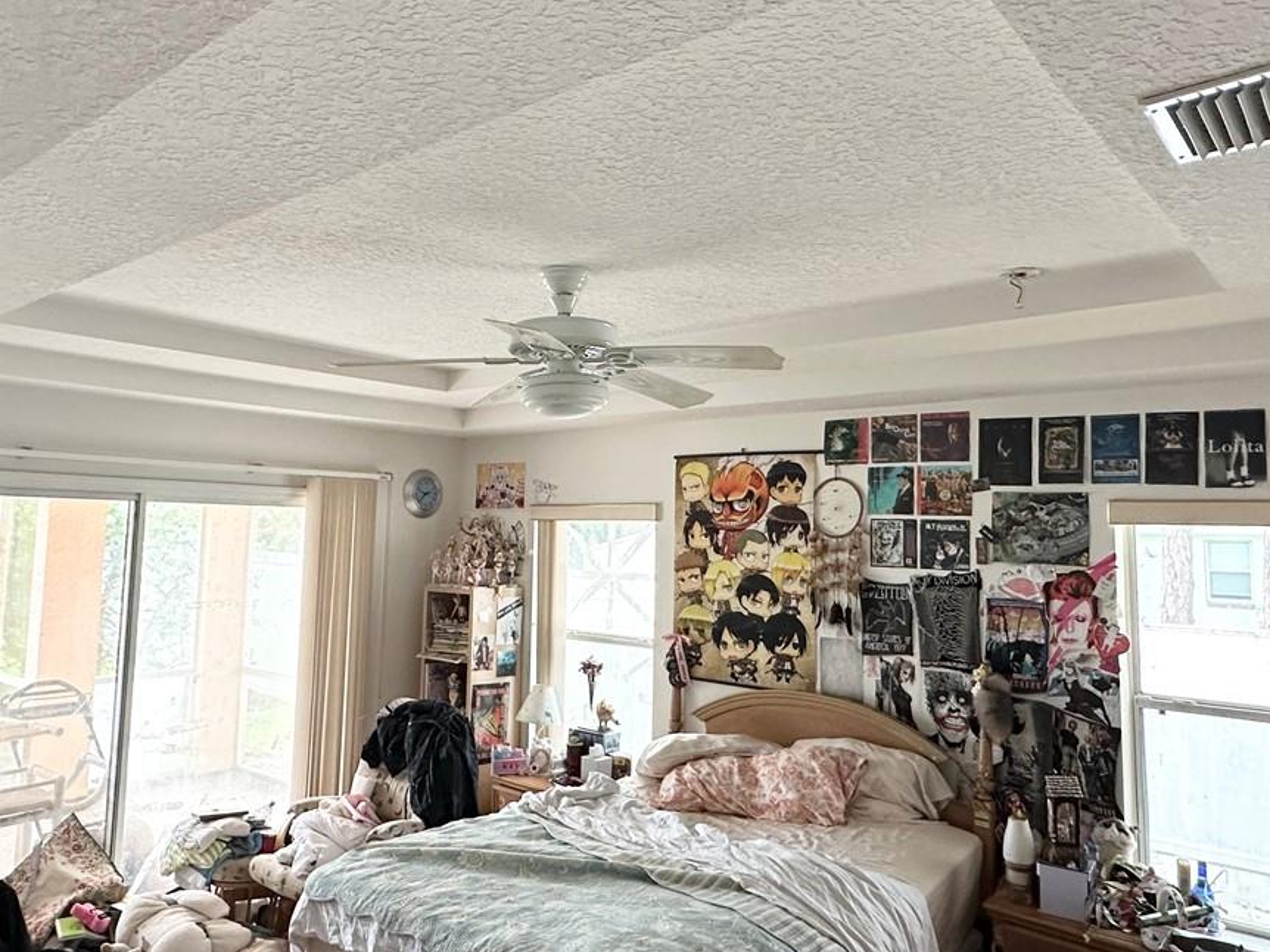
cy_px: 436
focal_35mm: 26
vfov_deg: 53.0
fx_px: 954
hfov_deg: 67.3
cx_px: 613
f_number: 2.2
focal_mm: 2.22
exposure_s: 1/77
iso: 320
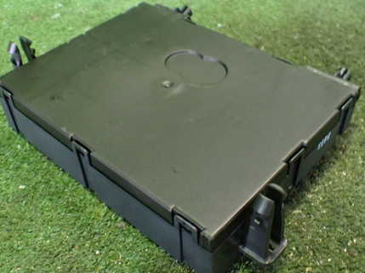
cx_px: 174
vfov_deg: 34.3
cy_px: 124
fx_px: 442
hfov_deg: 44.8
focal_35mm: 42
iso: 800
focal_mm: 5.4
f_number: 2.3
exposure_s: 1/30
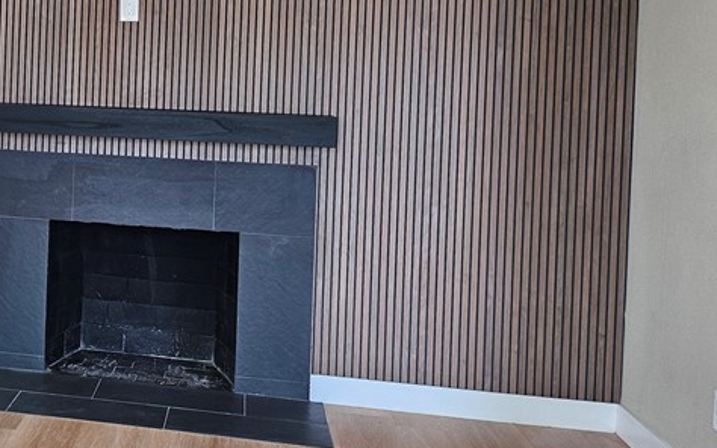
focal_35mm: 55
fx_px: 1074
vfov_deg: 23.1
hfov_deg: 33.8
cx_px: 5
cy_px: 79
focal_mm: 5
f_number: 1.8
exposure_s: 1/120
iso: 100
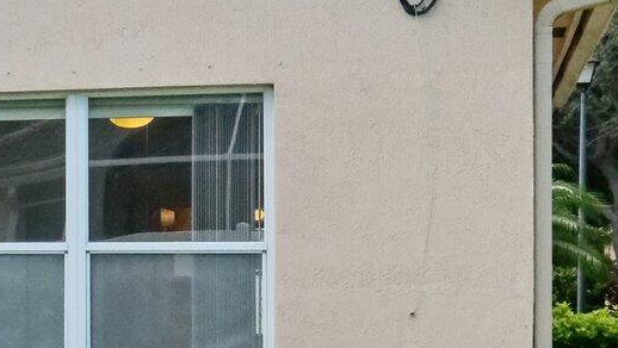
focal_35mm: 120
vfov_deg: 10.1
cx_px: -395
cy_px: 169
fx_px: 1967
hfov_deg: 15.9
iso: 1600
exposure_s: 1/2400
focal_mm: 19.1
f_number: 8
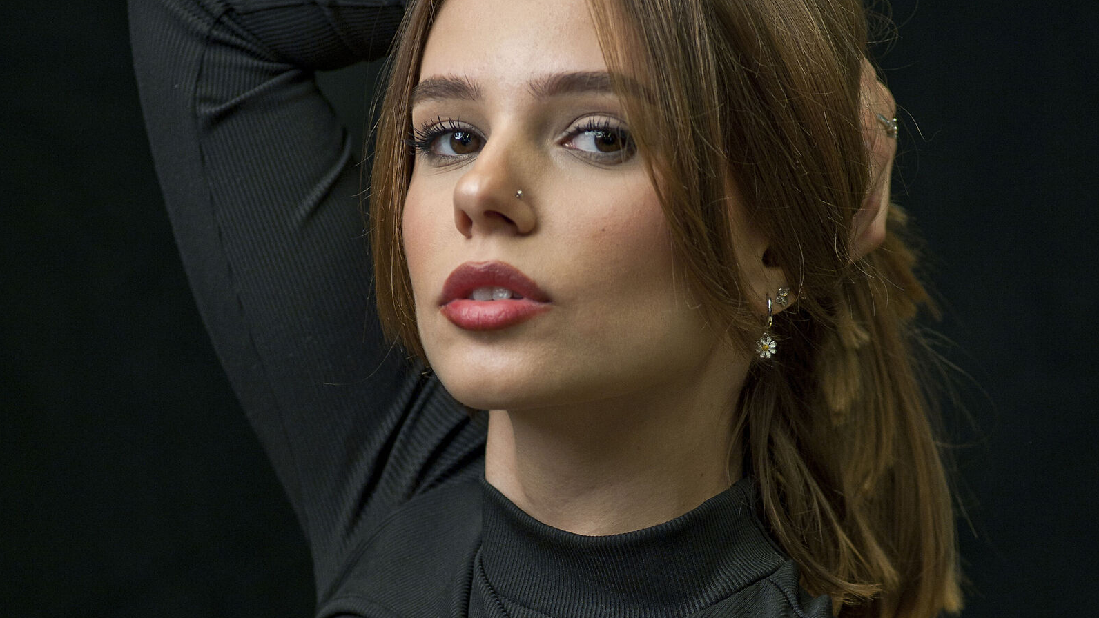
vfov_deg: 4.3
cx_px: 549
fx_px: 8277
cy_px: 586
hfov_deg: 7.6
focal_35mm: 284
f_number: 4
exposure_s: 1/125
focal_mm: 180
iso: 1000
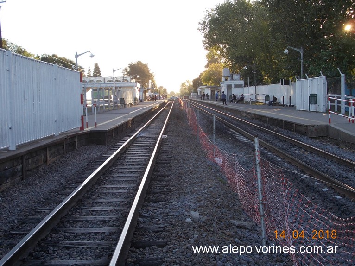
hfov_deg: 37.5
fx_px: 523
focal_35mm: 51
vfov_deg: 28.5
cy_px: 133
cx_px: 178
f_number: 3.6
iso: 80
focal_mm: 7.2
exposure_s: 1/160
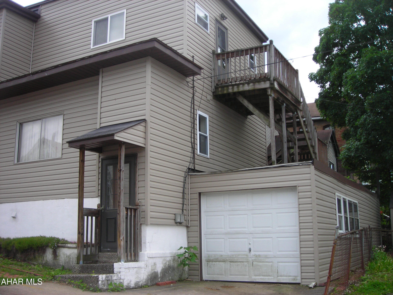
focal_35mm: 38
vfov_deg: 37.7
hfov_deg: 49.0
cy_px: 148
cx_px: 196
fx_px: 431
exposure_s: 1/346
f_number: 3.2
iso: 50
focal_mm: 6.3
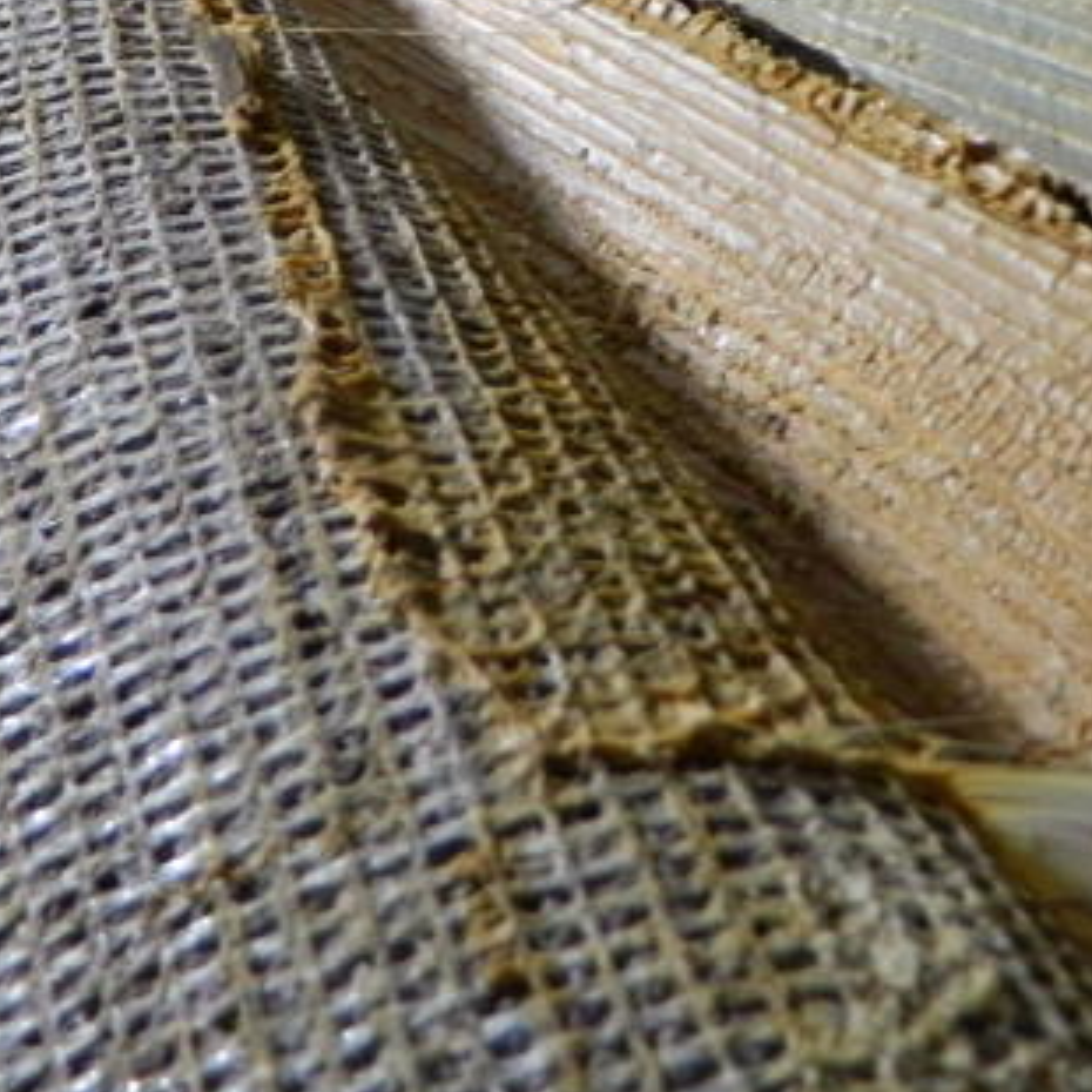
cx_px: 433
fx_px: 2605
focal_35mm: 73
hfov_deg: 23.6
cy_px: 63
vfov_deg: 22.9
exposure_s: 1/100
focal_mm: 4.5
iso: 400
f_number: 3.1
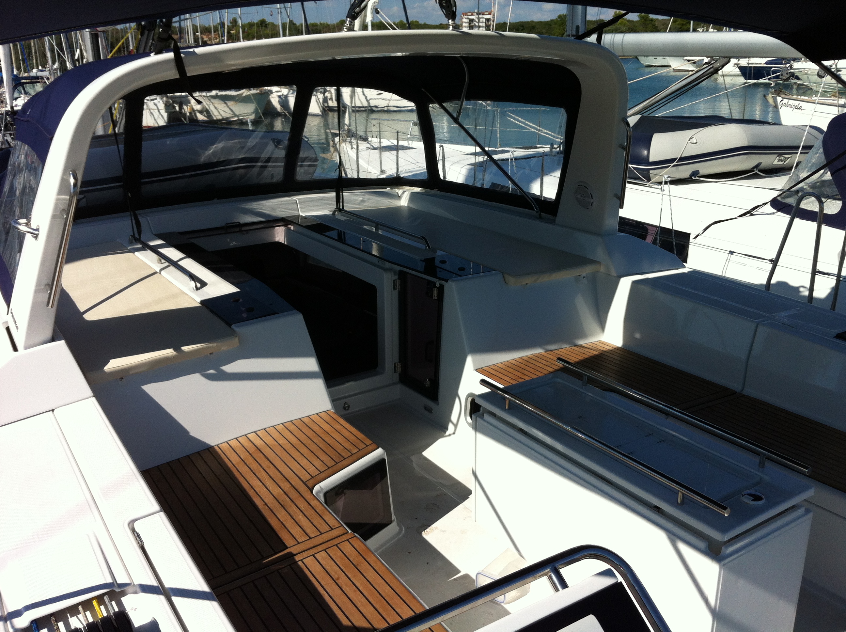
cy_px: 316
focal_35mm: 35
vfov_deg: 40.6
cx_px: 423
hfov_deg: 52.7
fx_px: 854
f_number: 2.8
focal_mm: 3.85
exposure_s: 1/2146
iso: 80
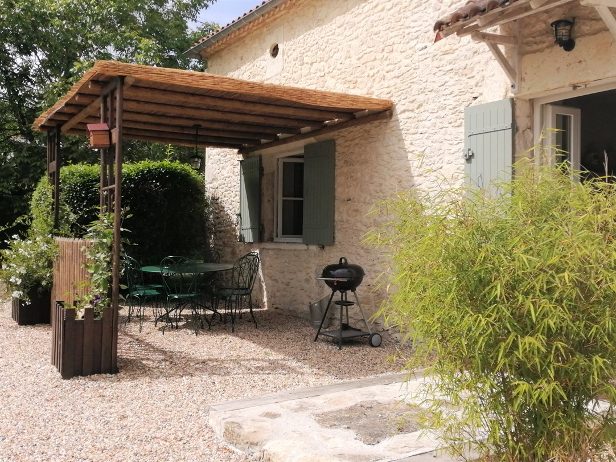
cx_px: 308
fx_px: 640
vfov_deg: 39.6
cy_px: 231
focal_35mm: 36
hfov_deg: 51.4
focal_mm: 3.62
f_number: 1.8
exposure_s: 1/1894
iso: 50
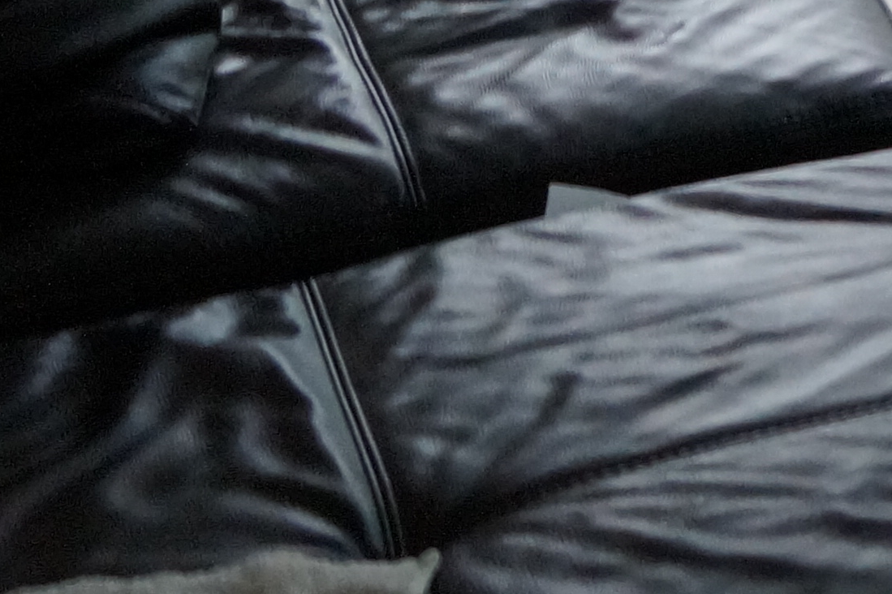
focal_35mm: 134
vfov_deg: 9.1
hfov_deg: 12.3
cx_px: 2093
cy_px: -867
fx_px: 3319
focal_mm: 18
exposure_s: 1/160
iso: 1250
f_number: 4
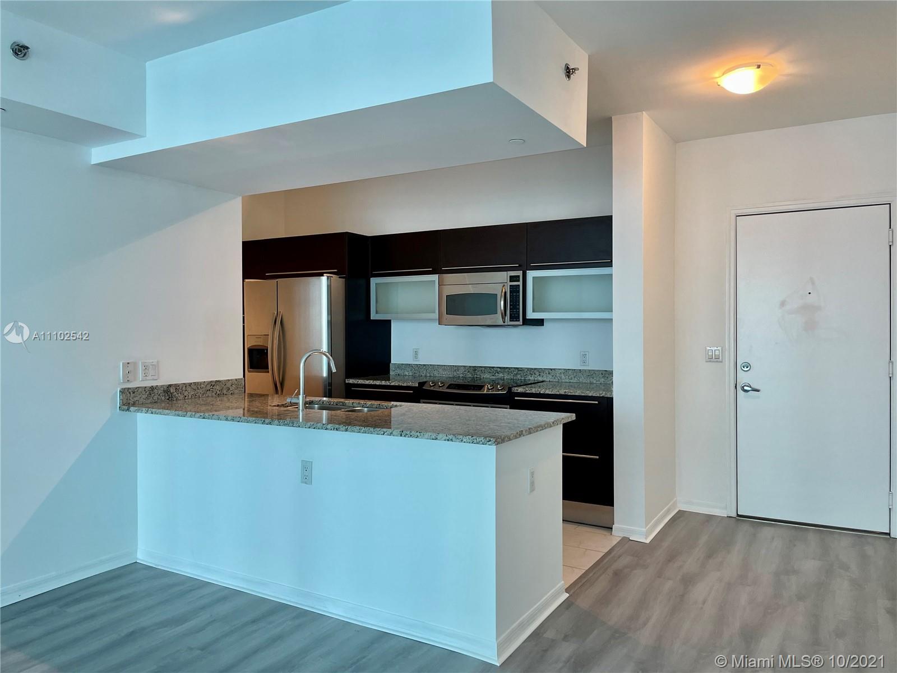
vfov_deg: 53.1
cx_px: 448
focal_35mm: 26
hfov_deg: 67.3
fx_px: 674
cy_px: 336
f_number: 1.6
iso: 125
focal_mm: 4.2
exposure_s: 1/120
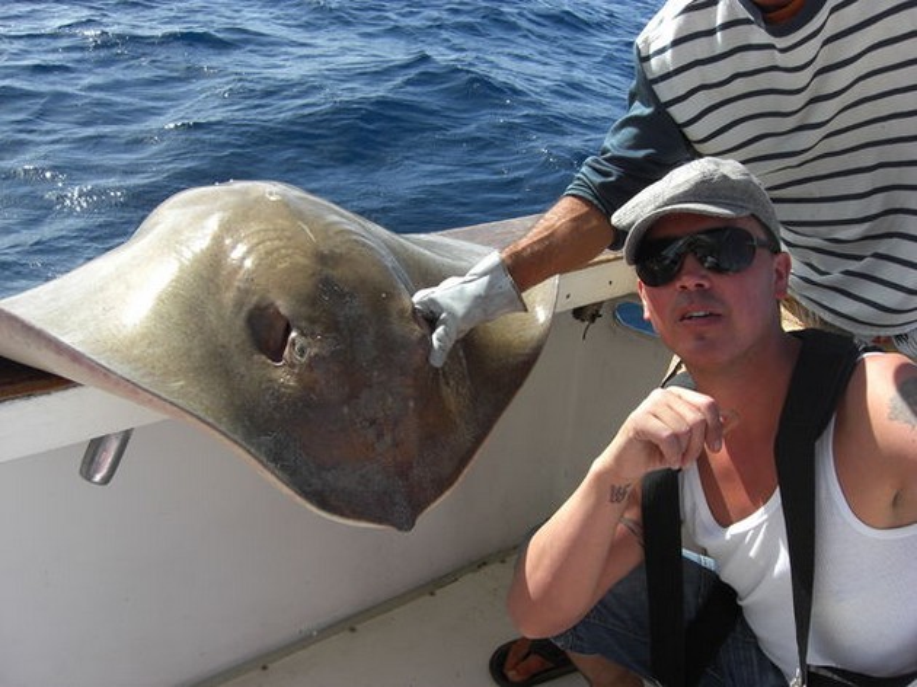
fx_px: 1006
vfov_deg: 37.7
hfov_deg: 49.0
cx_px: 458
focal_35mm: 38
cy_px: 344
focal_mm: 7.9
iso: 80
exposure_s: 1/400
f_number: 4
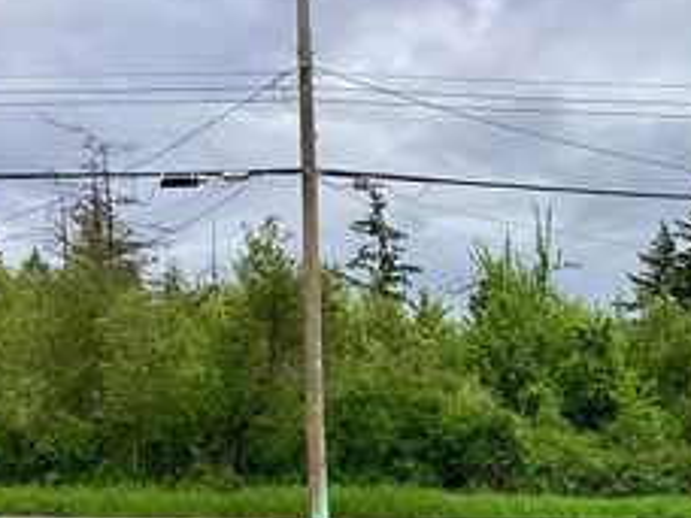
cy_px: 547
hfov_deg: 27.6
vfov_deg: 20.7
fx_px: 1357
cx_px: 618
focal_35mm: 68
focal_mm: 3.3
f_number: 2.4
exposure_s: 1/1148
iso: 25
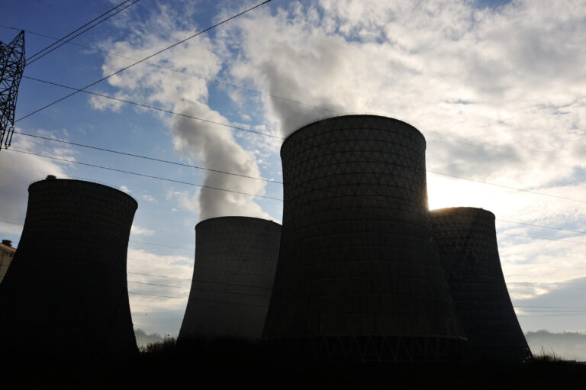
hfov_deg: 67.4
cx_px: 293
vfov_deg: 47.9
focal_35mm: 27
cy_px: 195
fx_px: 439
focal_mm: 27
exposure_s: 1/160
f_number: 20
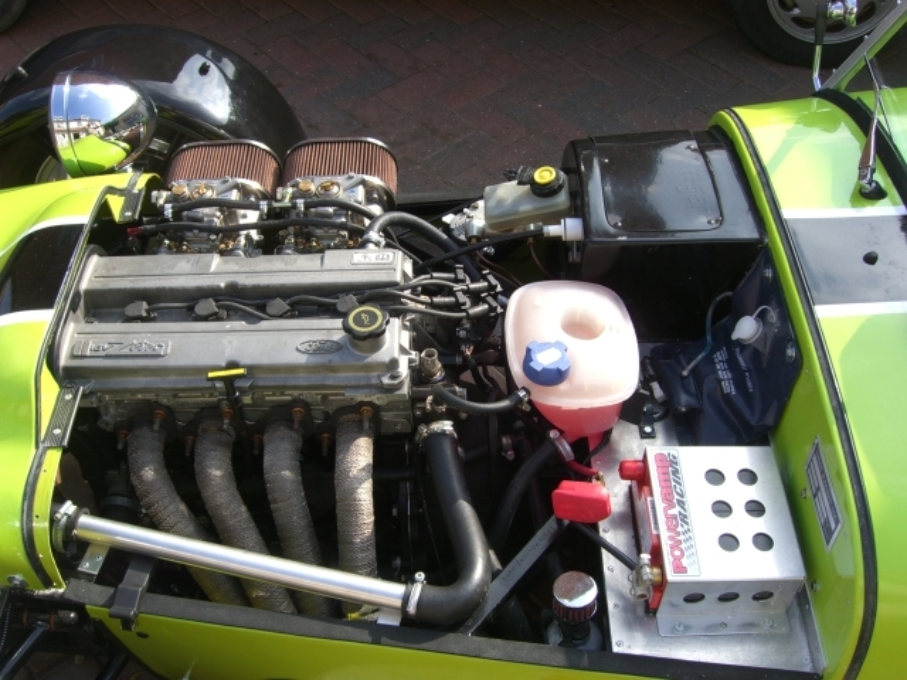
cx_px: 454
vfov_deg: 37.7
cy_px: 340
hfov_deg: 49.0
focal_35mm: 38
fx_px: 996
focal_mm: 7.9
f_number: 4
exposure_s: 1/250
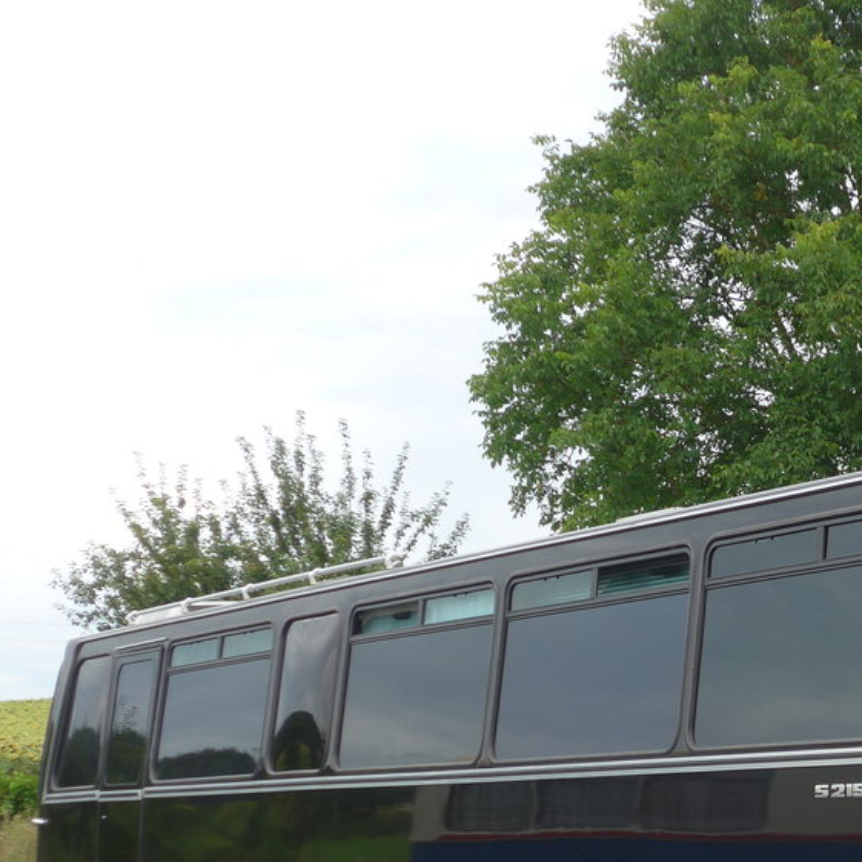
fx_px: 2451
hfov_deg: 19.3
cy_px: 670
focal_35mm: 87
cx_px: 884
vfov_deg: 19.8
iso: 80
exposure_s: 1/320
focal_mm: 9.5
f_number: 3
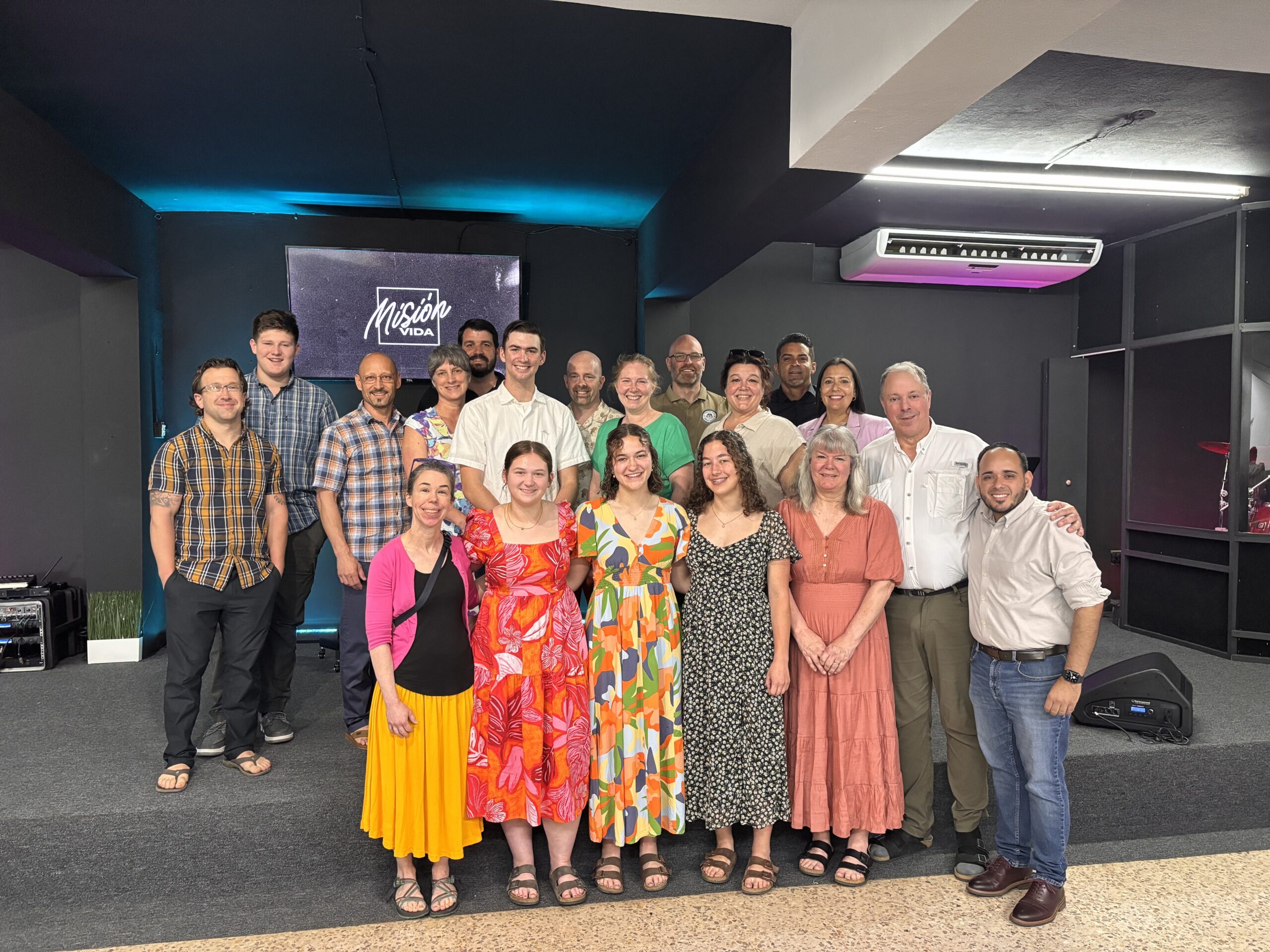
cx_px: 635
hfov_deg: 67.3
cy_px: 476
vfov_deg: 53.1
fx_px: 954
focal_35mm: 26
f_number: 1.6
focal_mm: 5.96
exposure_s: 1/60
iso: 500
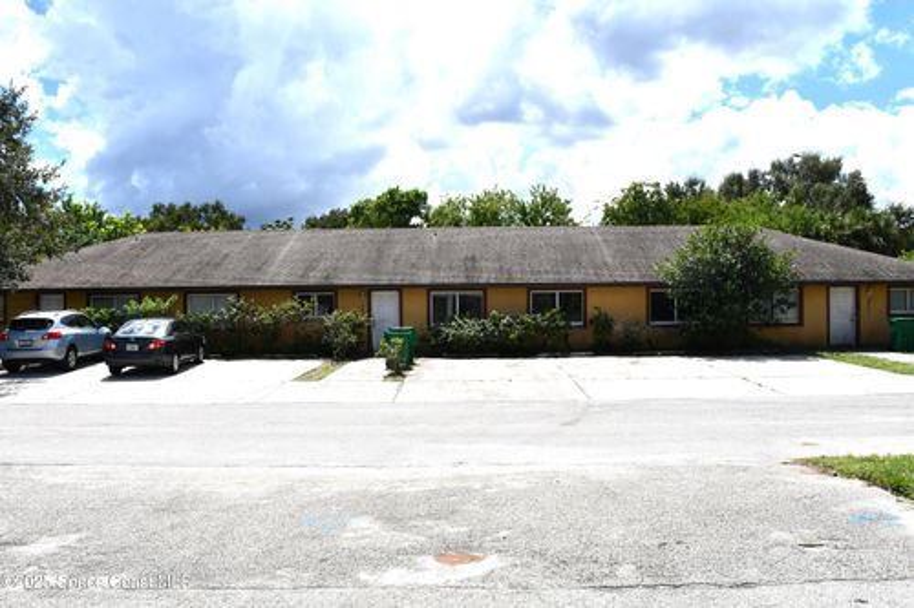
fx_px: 685
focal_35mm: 27
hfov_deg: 67.4
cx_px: 457
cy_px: 304
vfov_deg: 47.9
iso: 100
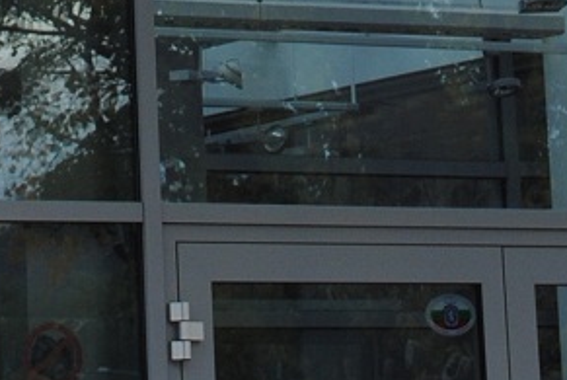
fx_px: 3644
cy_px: -399
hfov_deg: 8.9
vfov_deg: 5.8
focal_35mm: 231
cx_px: 129
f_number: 5.6
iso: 160
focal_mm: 28
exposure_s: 1/125
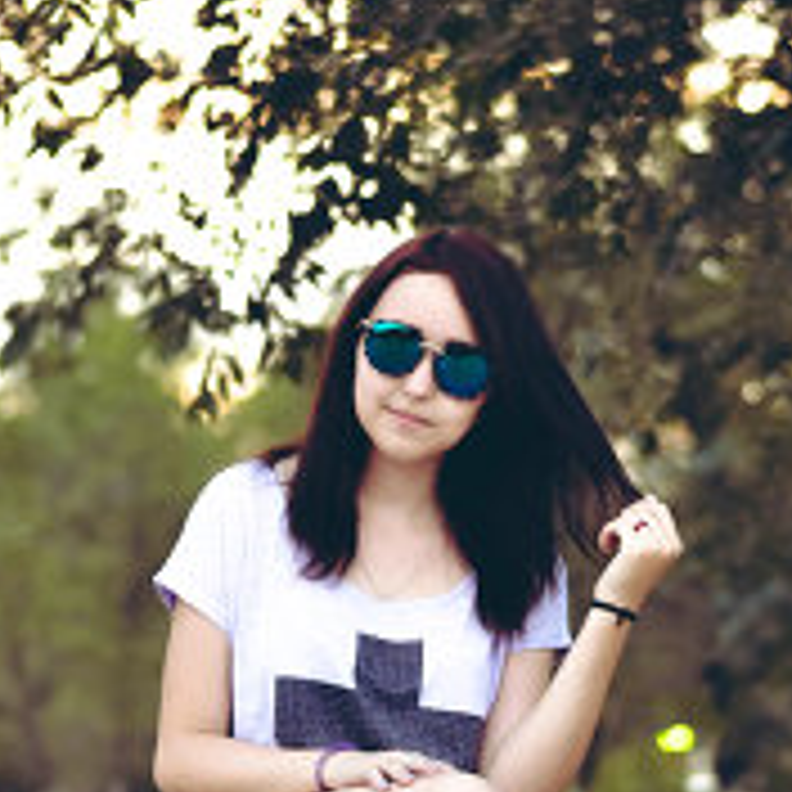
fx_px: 3650
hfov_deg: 12.4
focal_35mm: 141
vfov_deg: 12.3
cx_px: 385
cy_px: 749
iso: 400
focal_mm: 50
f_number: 2.2
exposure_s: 1/100
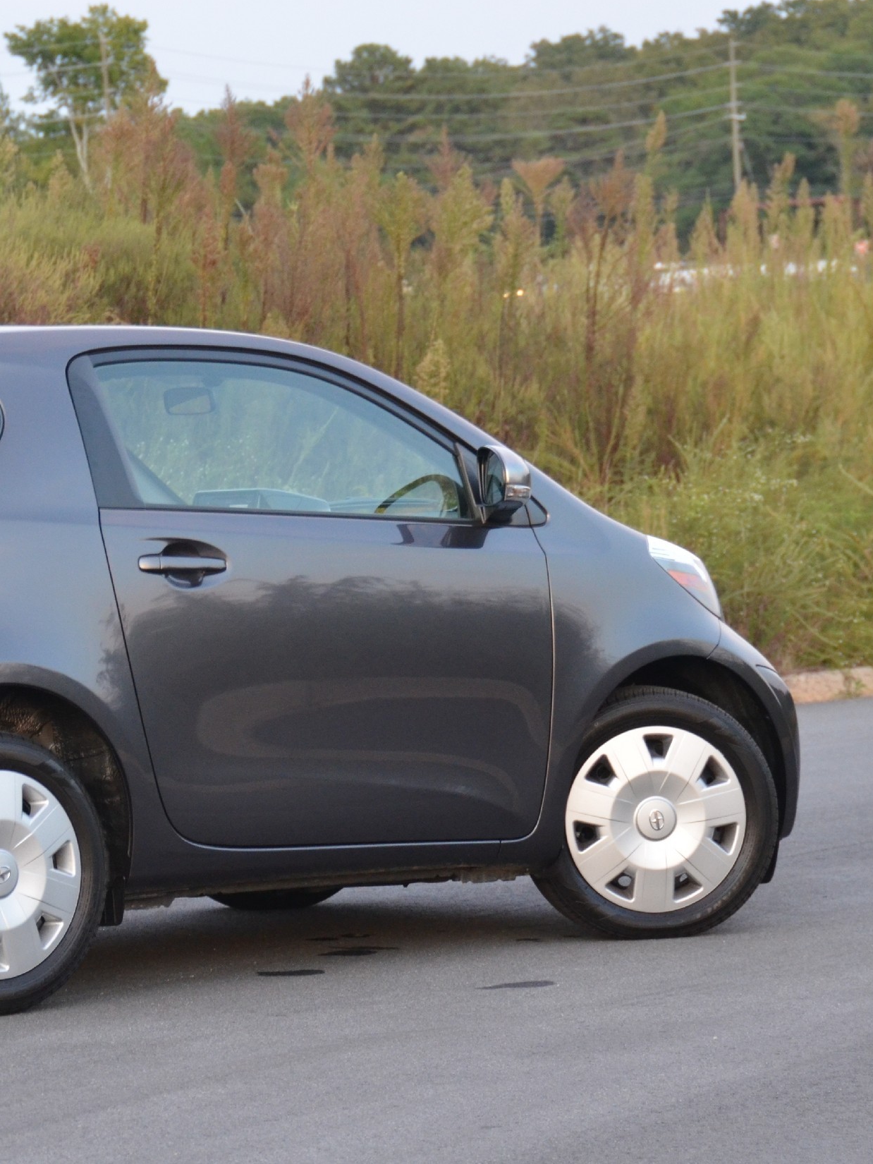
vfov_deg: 13.9
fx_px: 4764
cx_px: 193
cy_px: 581
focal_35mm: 142
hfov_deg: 10.4
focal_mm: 65
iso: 1600
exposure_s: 1/40
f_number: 5
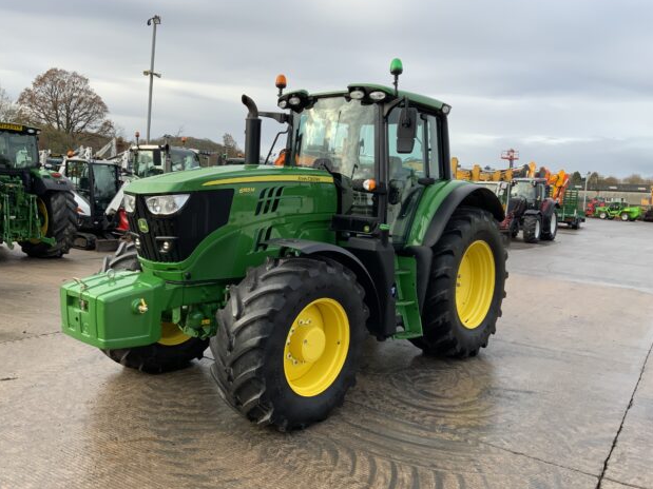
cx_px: 334
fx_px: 566
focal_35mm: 30
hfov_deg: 60.0
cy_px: 238
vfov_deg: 46.8
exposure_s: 1/295
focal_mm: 3
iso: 16
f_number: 1.8
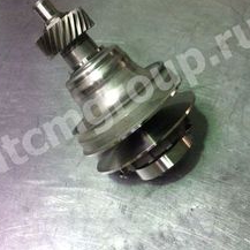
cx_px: 121
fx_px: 425
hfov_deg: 32.8
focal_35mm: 52
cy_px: 94
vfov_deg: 32.6
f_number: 2.4
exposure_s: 1/25
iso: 160
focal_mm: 3.3
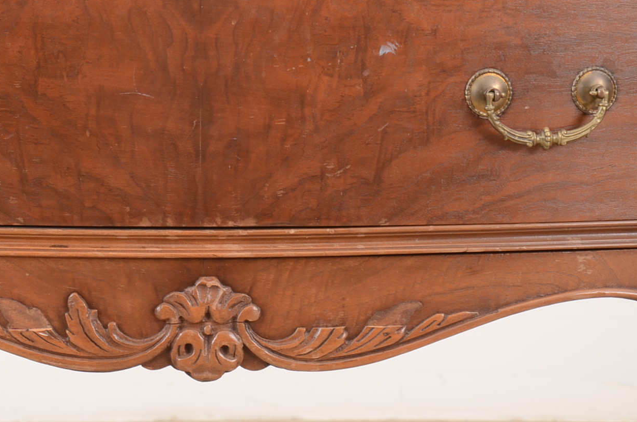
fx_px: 3708
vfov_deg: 6.5
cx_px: 195
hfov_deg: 9.8
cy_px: 1
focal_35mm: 210
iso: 125
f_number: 8
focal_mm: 70
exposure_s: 1/160
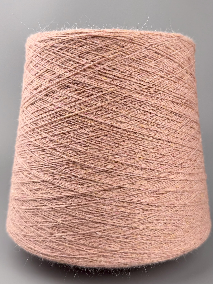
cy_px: 142
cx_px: 106
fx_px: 197
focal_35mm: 24
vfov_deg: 71.6
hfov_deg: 56.8
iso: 80
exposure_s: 1/920
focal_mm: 6.76
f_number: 1.78
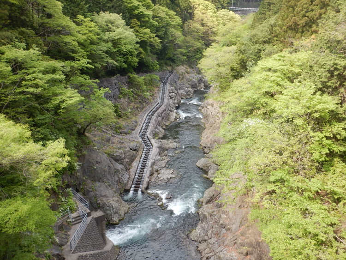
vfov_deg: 41.8
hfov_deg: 53.9
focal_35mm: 34
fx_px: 340
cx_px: 173
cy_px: 130
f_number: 4.2
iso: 125
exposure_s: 1/100
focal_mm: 6.1
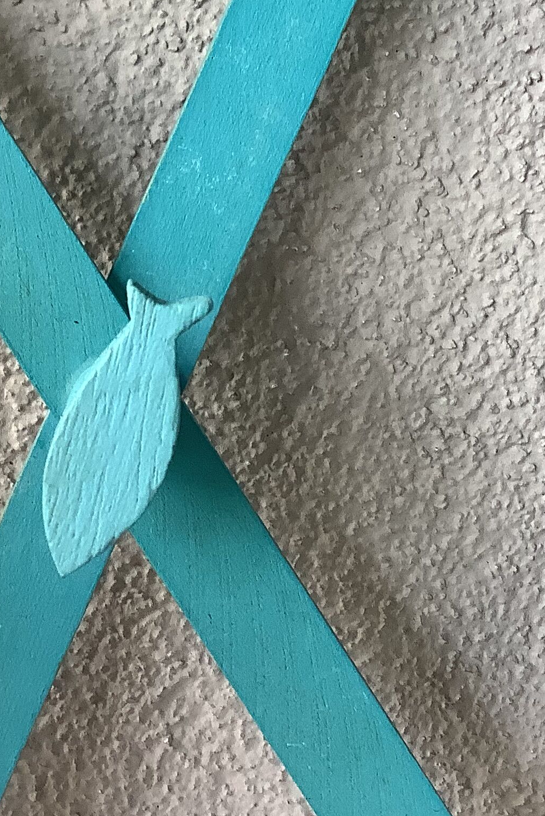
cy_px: 300
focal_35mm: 69
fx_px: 1566
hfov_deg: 19.7
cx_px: 297
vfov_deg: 29.1
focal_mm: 3.3
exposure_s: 1/60
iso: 50
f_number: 2.4
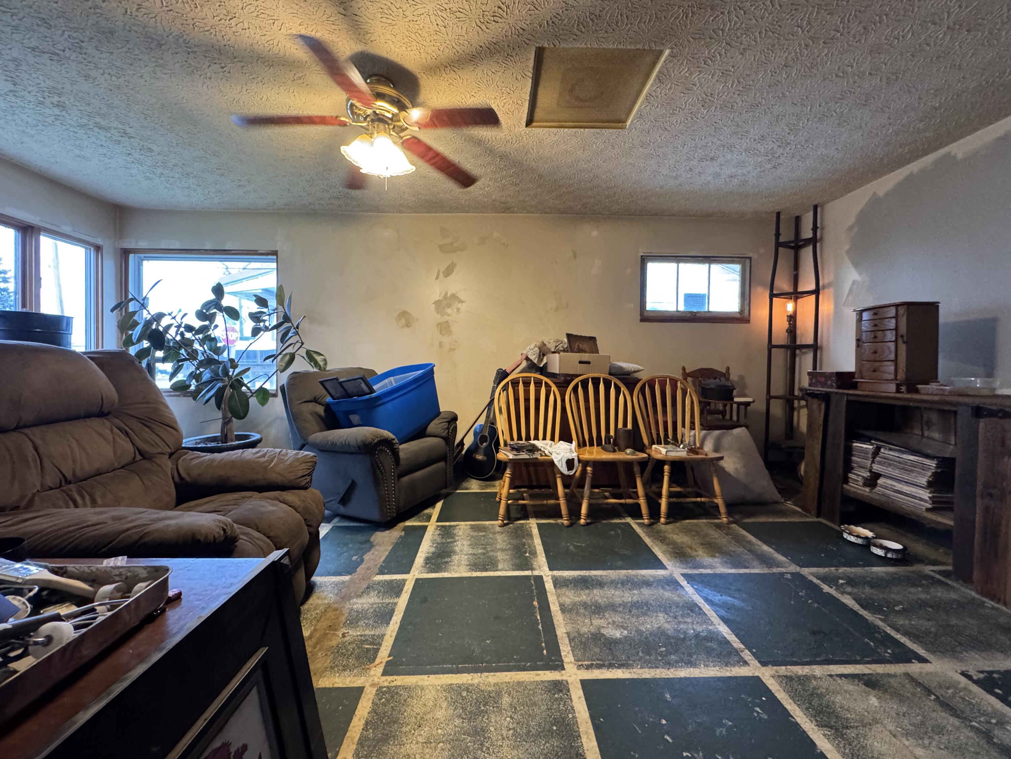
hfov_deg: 102.1
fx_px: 409
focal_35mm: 14
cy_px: 380
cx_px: 506
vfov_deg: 85.7
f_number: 2.2
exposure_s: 1/60
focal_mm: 2.22
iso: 640
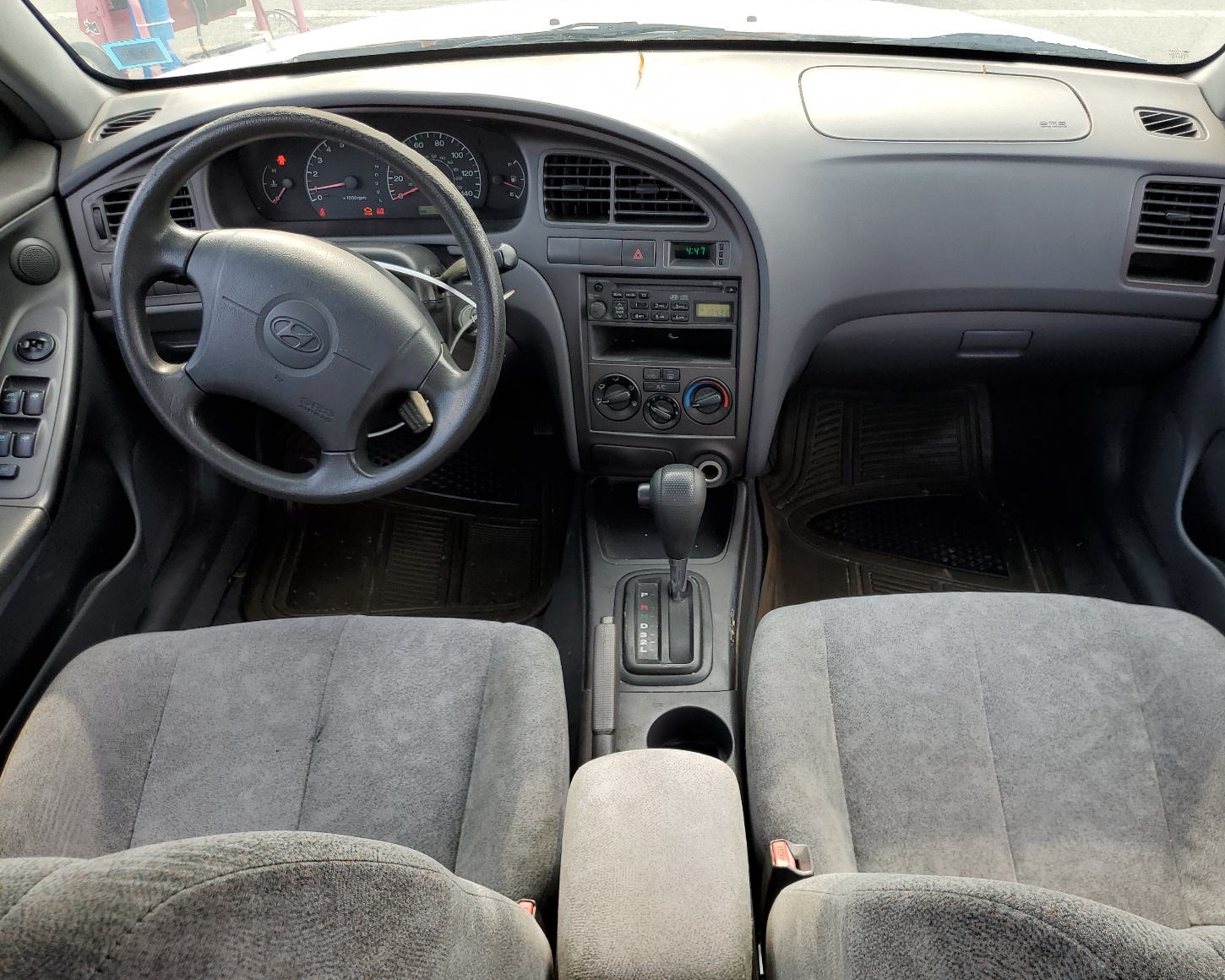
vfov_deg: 51.5
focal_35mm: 28
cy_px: 496
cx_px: 662
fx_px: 1015
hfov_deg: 62.1
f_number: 1.5
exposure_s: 1/227
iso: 50
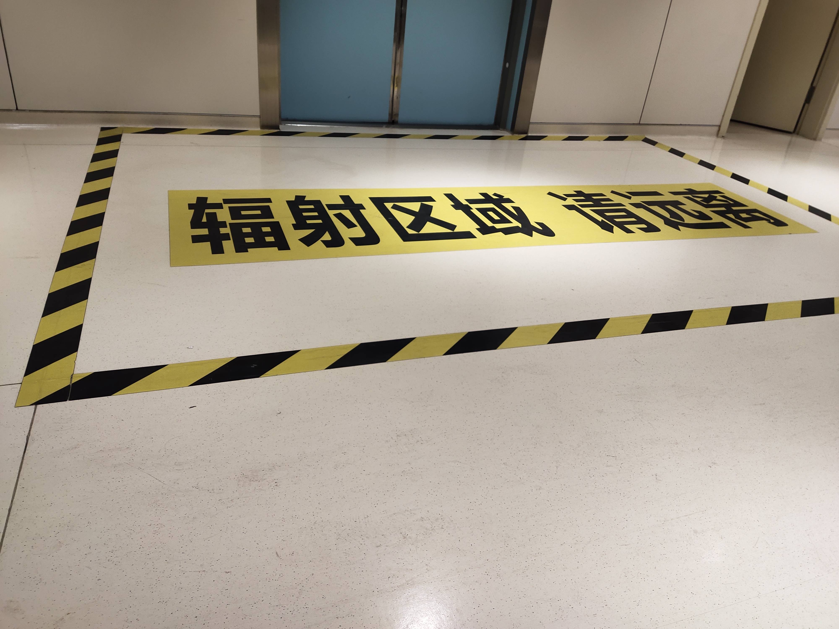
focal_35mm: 36
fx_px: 873
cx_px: 420
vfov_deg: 39.7
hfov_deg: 51.4
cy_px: 314
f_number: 1.79
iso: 538
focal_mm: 4.74
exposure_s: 1/100
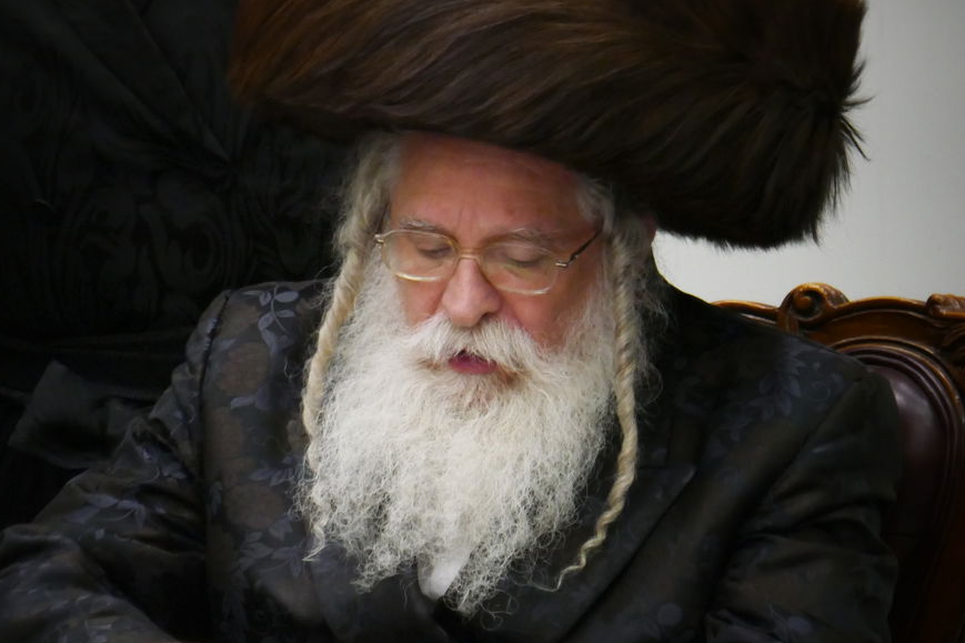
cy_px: 338
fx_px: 9540
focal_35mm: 356
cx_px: 413
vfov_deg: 3.9
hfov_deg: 5.8
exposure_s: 1/80
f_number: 5.9
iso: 1600
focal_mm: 80.4
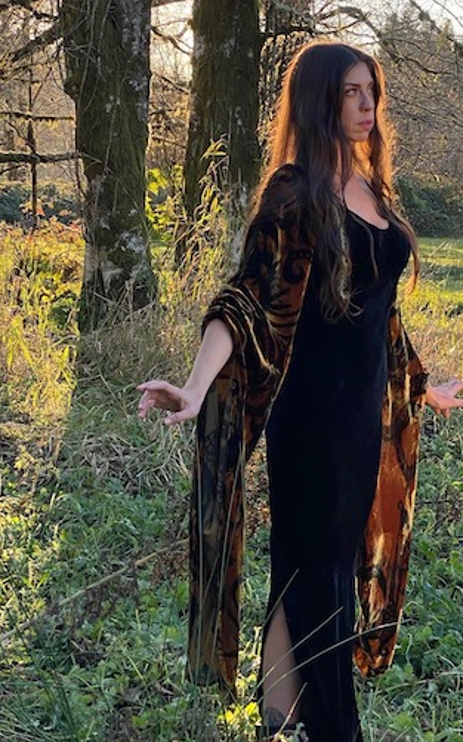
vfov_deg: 23.5
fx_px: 1777
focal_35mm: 88
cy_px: 323
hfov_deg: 14.7
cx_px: 391
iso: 20
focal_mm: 6
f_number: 2
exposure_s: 1/300
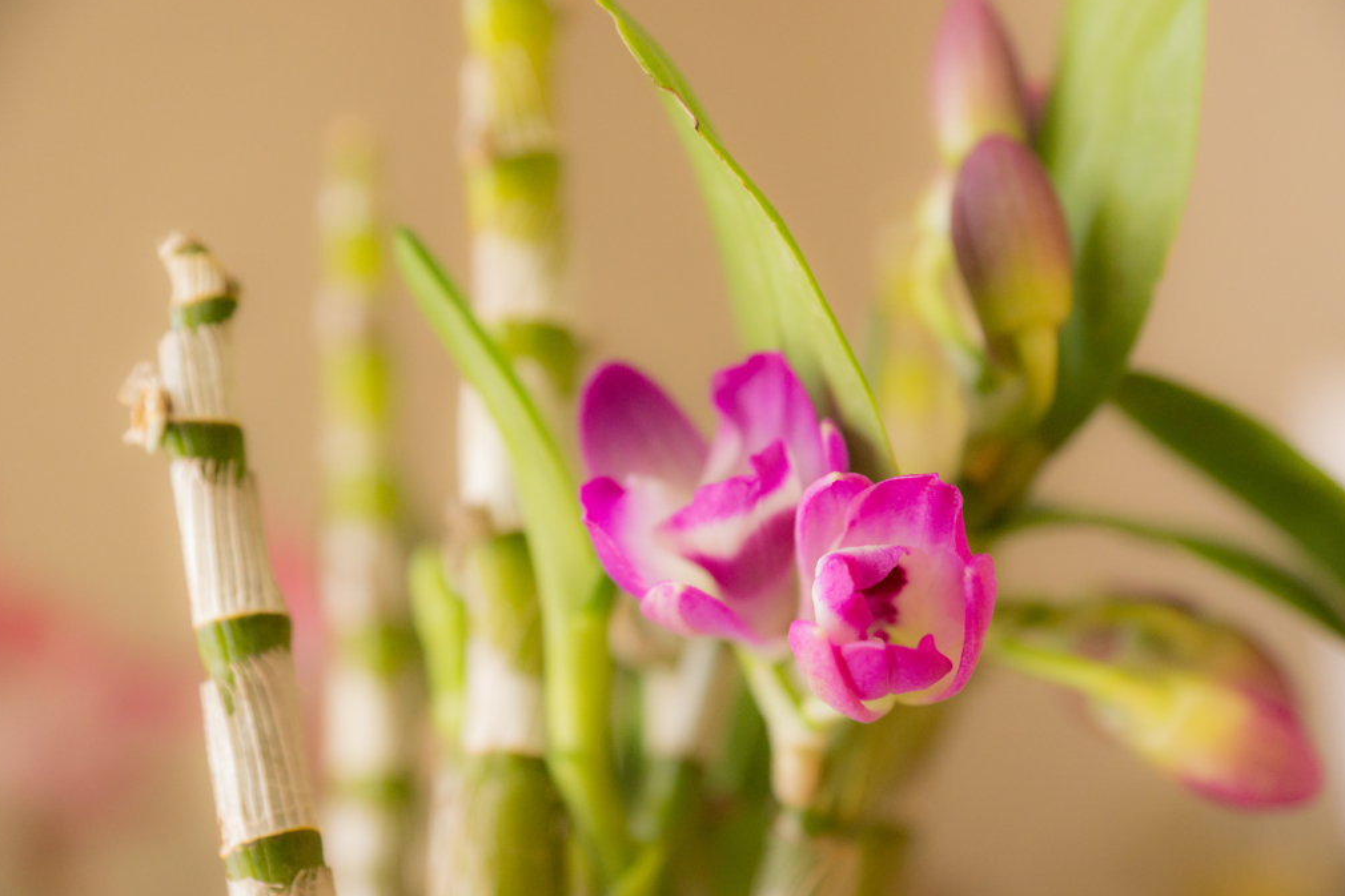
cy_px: 446
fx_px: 2839
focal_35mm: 76
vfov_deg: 17.9
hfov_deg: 26.7
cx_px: 672
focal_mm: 50
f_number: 3.5
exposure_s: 1/100
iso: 1000
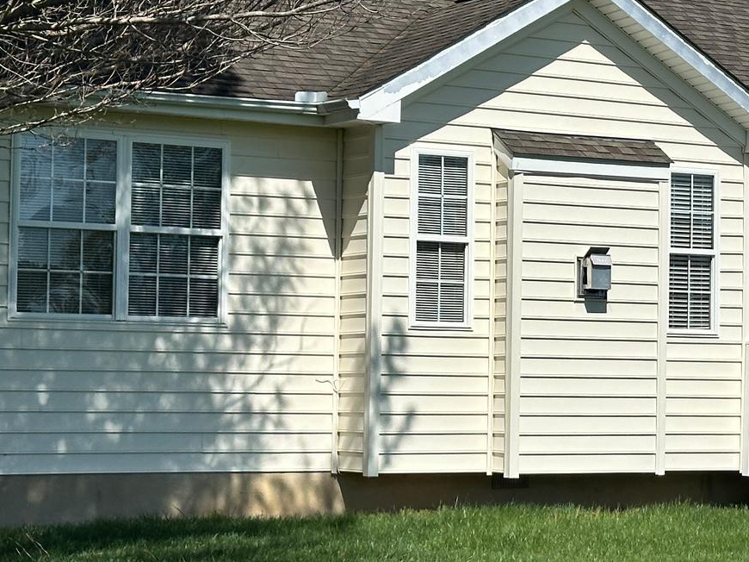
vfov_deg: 13.1
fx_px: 2444
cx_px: 612
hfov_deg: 17.3
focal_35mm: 113
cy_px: 259
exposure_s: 1/8197
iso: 64
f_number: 1.78
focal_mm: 6.86
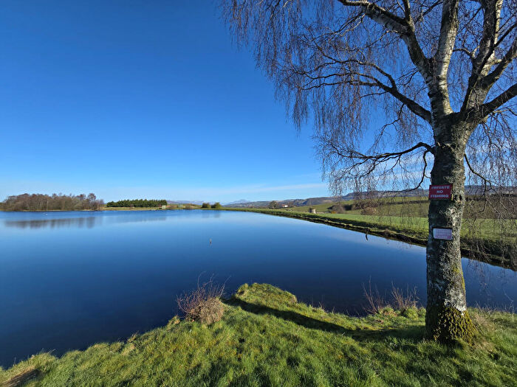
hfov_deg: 106.2
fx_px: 194
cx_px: 258
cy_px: 194
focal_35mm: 13
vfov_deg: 89.9
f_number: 2.2
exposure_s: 1/1894
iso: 50
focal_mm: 2.2
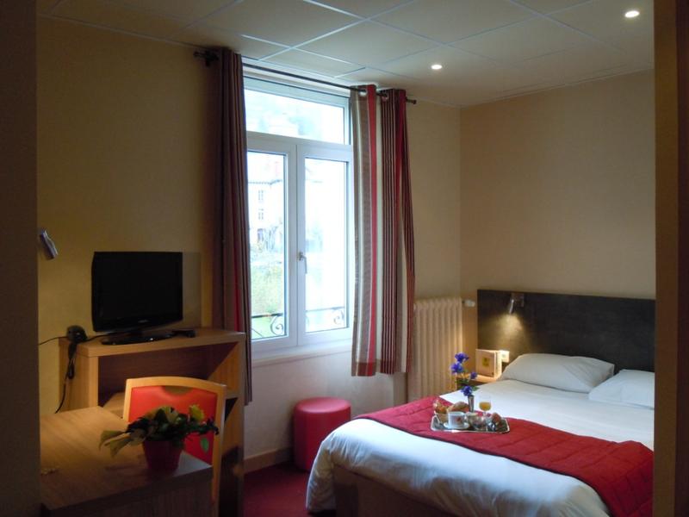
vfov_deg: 46.8
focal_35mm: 30
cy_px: 258
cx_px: 344
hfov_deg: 60.0
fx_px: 597
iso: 400
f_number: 3.5
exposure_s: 1/50
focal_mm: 5.4
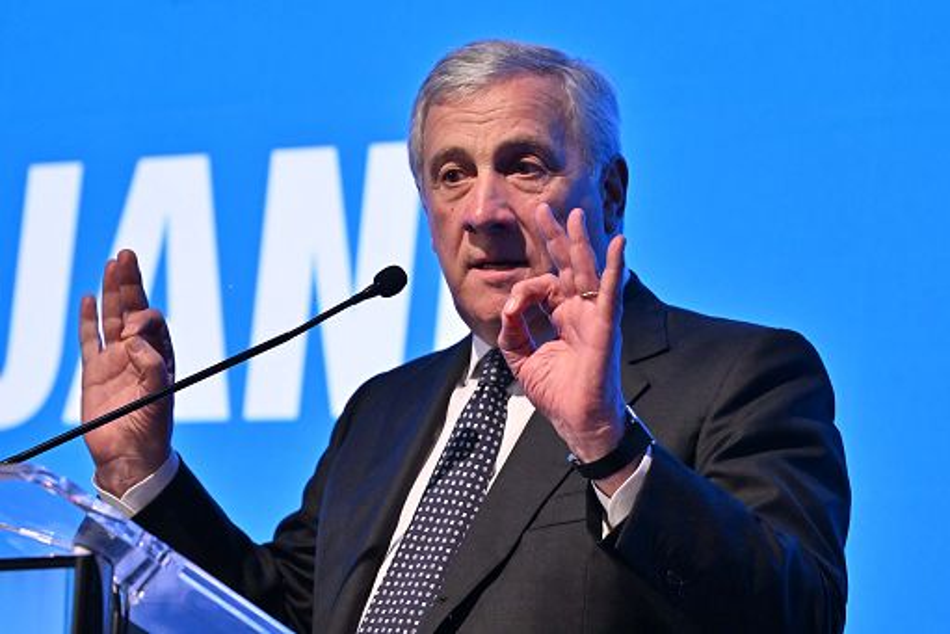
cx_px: 475
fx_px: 4751
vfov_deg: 7.6
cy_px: 317
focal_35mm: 180
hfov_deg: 11.4
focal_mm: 120
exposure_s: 1/320
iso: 2500
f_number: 4
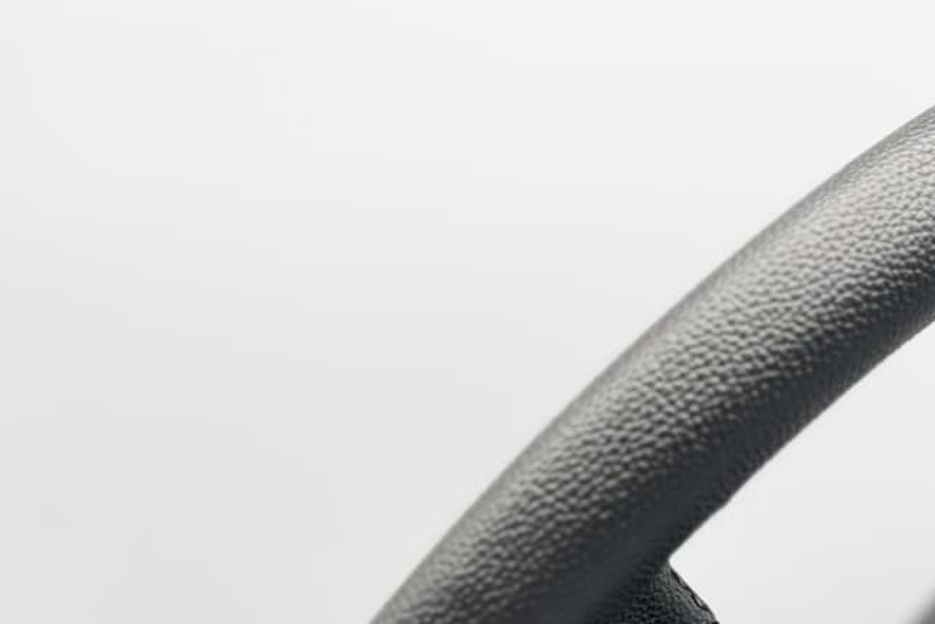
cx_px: 975
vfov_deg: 12.2
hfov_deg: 18.0
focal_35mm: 110
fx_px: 2857
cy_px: 740
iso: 64
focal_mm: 6.86
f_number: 1.78
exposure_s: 1/155
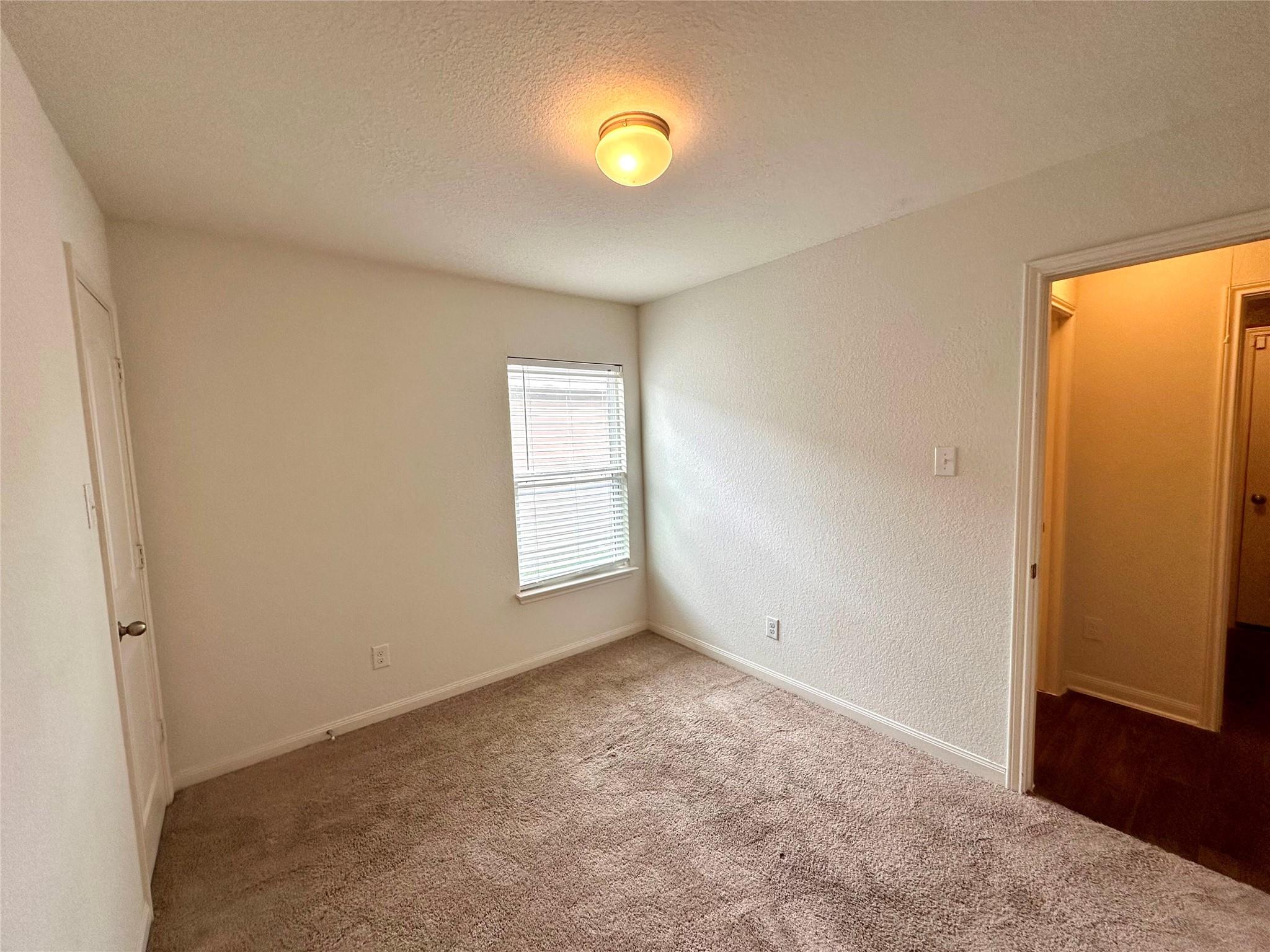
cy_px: 476
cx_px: 635
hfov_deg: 102.1
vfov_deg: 85.7
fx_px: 514
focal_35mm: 14
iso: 125
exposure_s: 1/120
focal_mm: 2.22
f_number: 2.2
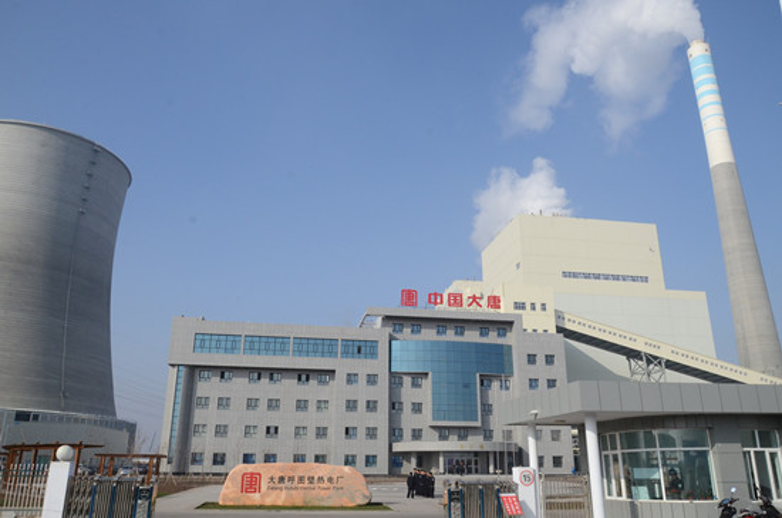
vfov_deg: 47.7
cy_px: 259
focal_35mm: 27
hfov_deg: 67.5
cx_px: 391
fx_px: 585
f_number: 13
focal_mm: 18
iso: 500
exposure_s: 1/640
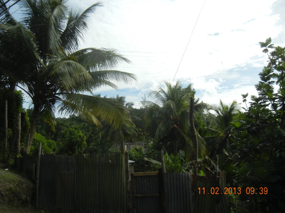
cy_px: 106
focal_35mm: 30
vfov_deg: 46.8
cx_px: 142
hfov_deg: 60.0
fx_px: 247
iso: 160
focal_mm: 5.4
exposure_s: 1/450
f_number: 7
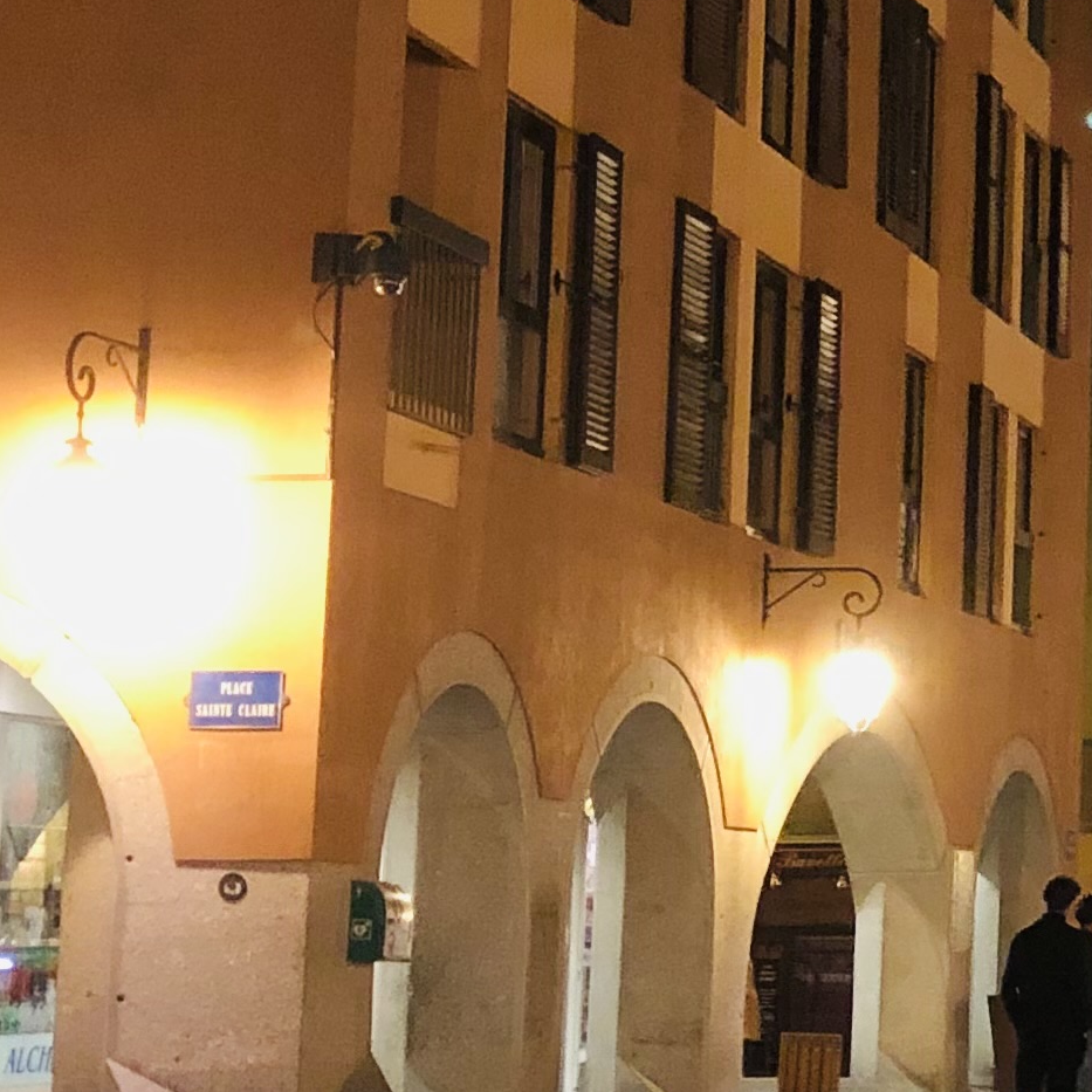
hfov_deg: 14.9
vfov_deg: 16.2
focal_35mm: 107
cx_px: 1739
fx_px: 3819
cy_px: 366
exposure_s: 1/5
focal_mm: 3.99
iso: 100
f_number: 1.8
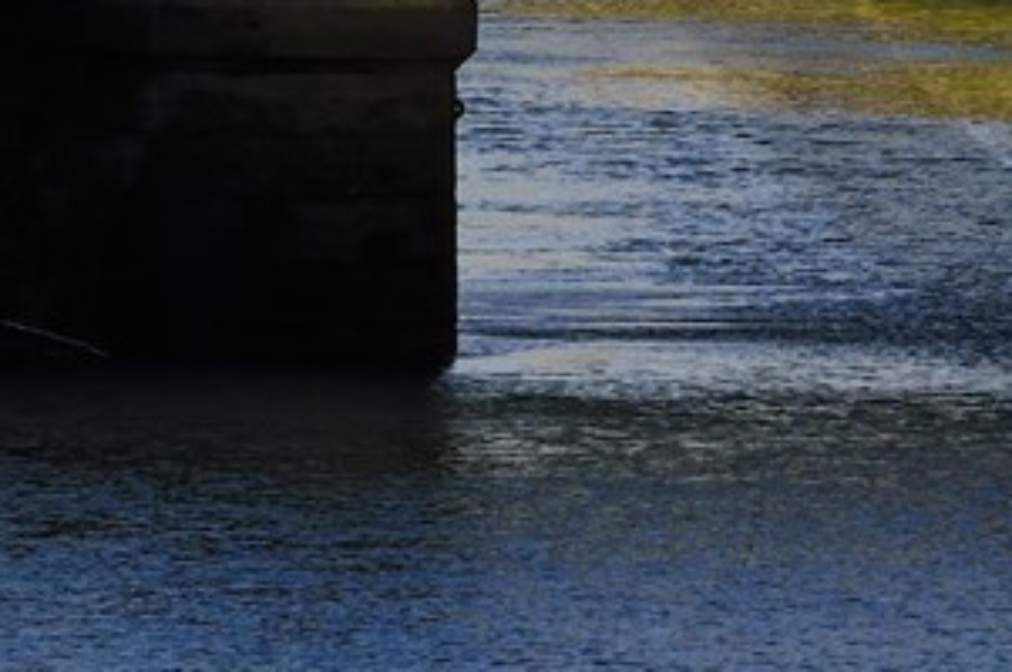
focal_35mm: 904
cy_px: -753
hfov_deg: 2.3
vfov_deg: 1.5
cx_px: 1826
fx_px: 25385
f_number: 10
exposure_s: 1/250
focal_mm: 170
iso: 200
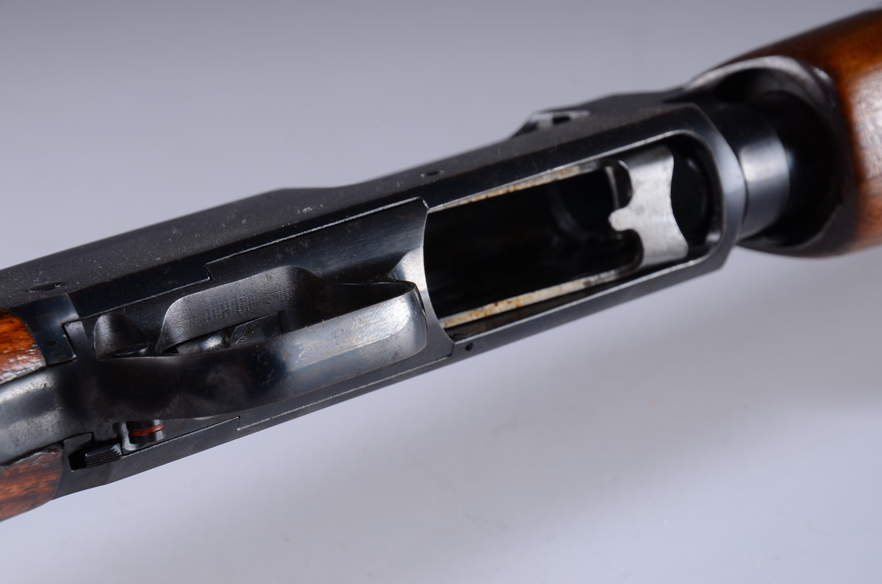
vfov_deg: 8.7
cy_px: 292
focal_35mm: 158
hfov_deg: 13.1
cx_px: 441
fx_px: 3851
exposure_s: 1/80
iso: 125
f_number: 11
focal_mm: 105
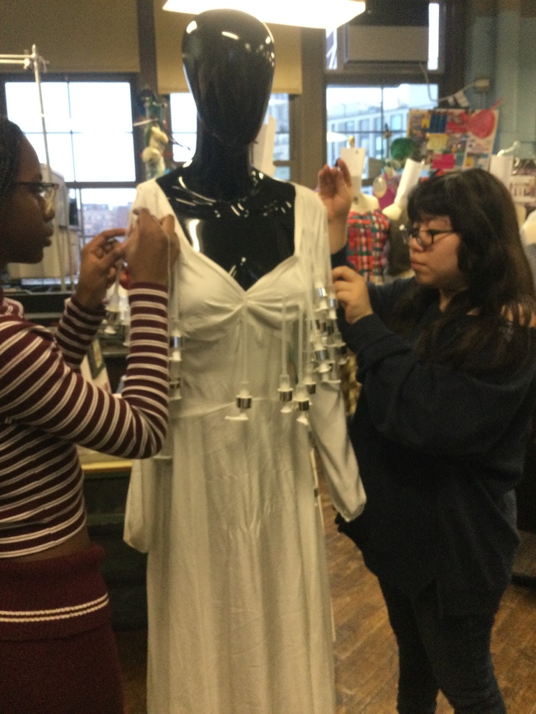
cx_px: 268
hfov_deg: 45.4
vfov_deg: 58.4
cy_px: 357
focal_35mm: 31
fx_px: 640
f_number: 2.4
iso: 200
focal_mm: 3.3
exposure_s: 1/30
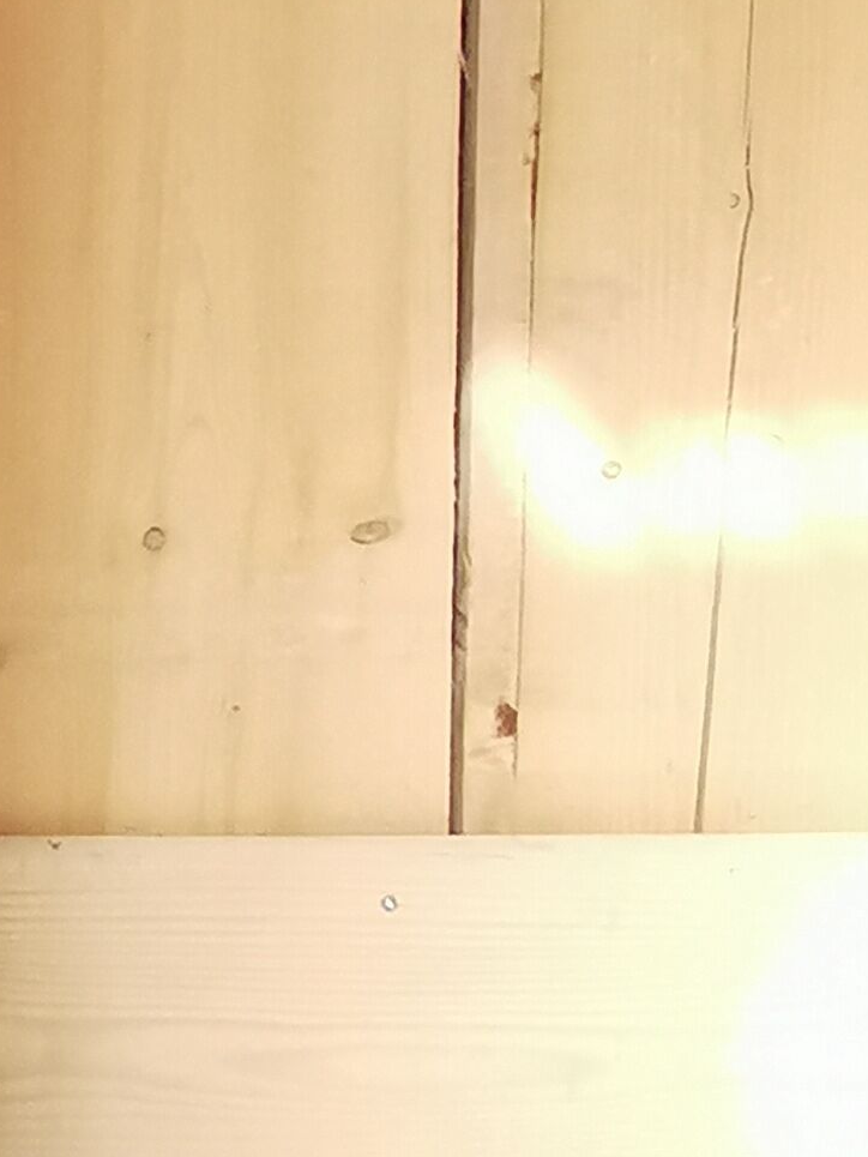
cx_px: -861
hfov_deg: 12.4
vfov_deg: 18.0
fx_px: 3510
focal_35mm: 105
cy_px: -127
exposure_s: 1/500
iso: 400
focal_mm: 2.26
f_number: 2.2
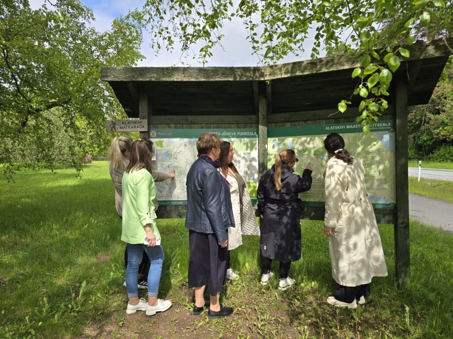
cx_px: 226
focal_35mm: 23
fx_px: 301
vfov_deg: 58.9
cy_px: 170
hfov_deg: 73.9
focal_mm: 6.3
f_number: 1.7
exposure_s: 1/425
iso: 12
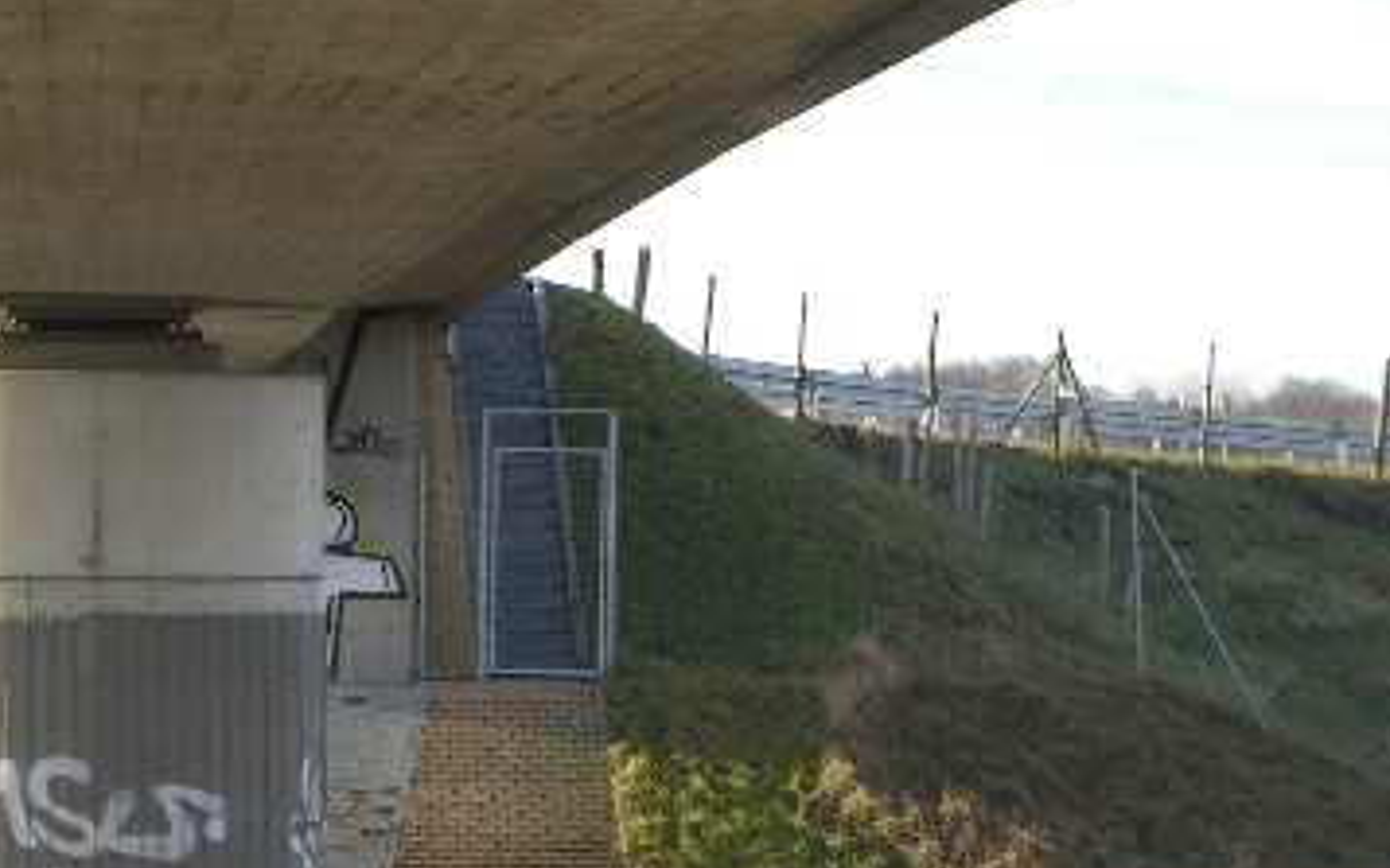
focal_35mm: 173
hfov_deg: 12.1
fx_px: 6553
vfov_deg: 7.6
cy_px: 564
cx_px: 245
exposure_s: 1/125
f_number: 4.8
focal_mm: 19.7
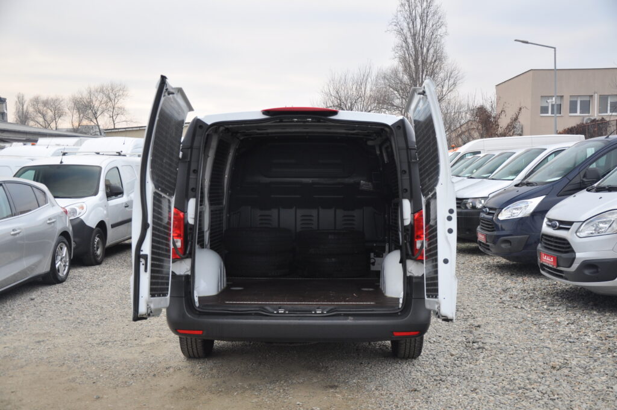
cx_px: 308
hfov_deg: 46.5
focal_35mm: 42
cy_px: 205
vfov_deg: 31.8
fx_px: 719
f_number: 4
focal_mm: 28
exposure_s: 1/60
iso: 400
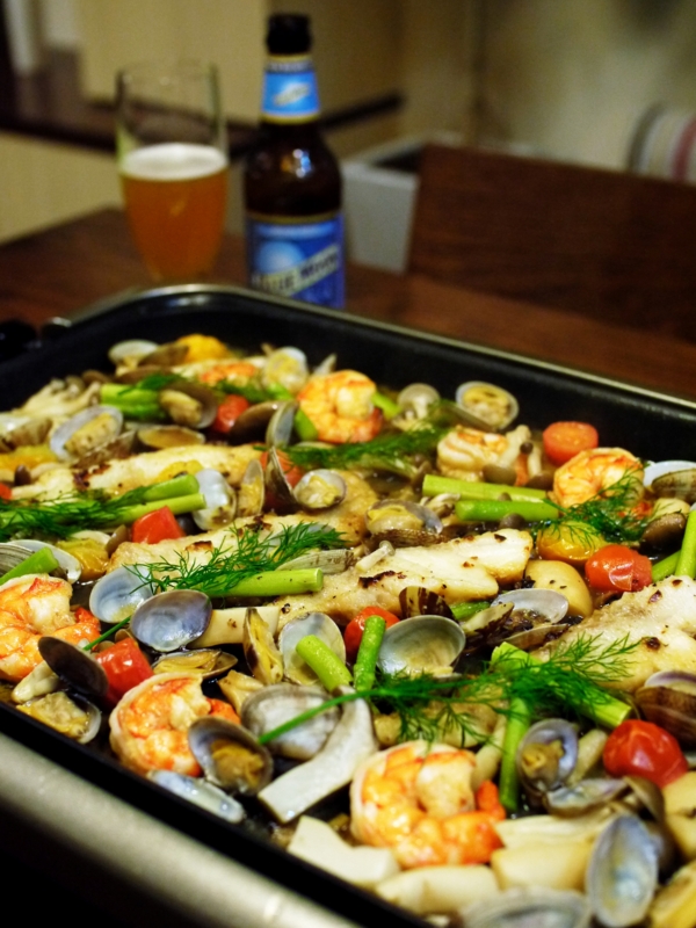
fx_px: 1340
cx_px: 348
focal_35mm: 50
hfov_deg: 29.1
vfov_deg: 38.2
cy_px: 464
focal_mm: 25
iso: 800
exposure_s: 1/125
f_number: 2.8
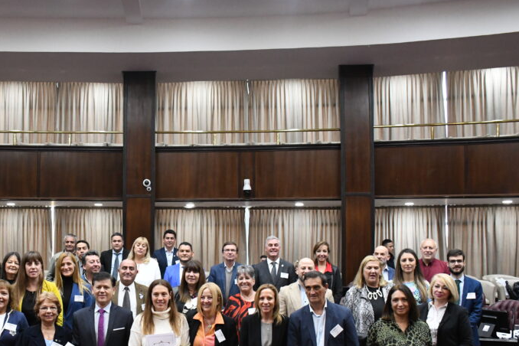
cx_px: 165
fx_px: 562
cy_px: 236
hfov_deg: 48.5
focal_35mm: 39
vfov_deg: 33.8
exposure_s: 1/125
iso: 5000
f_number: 6.3
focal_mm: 18
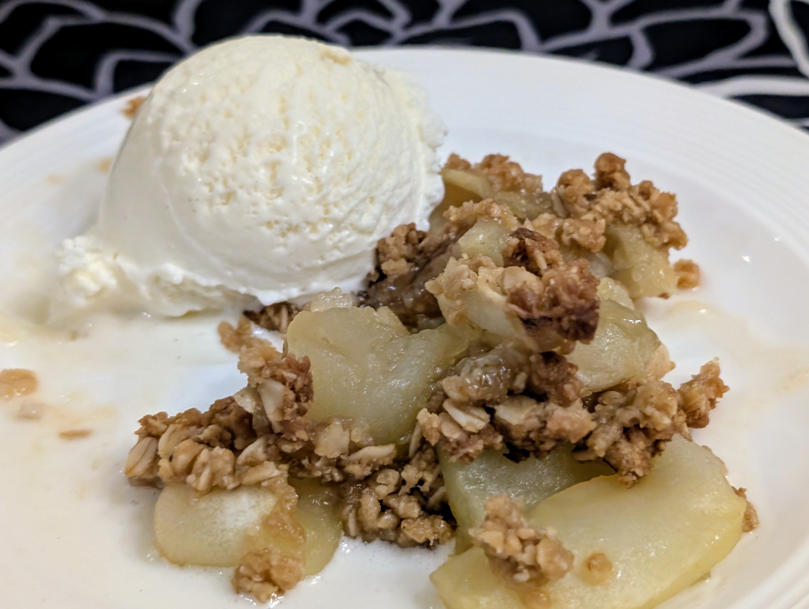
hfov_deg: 38.9
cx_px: 404
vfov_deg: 29.7
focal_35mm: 49
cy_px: 304
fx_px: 1147
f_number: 1.68
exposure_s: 1/120
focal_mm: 6.9
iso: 2111
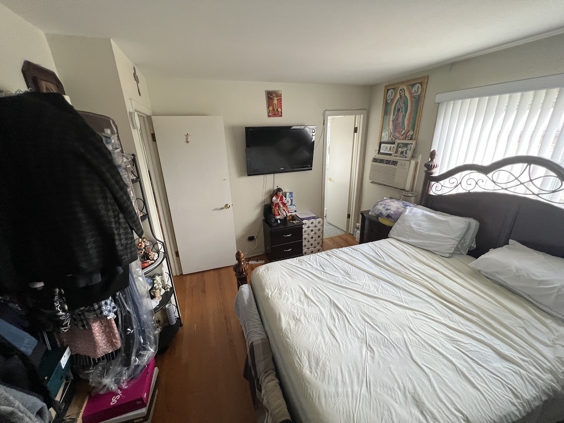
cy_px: 212
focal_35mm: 13
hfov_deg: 106.2
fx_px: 212
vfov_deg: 89.9
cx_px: 282
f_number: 1.8
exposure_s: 1/110
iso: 250
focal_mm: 1.57
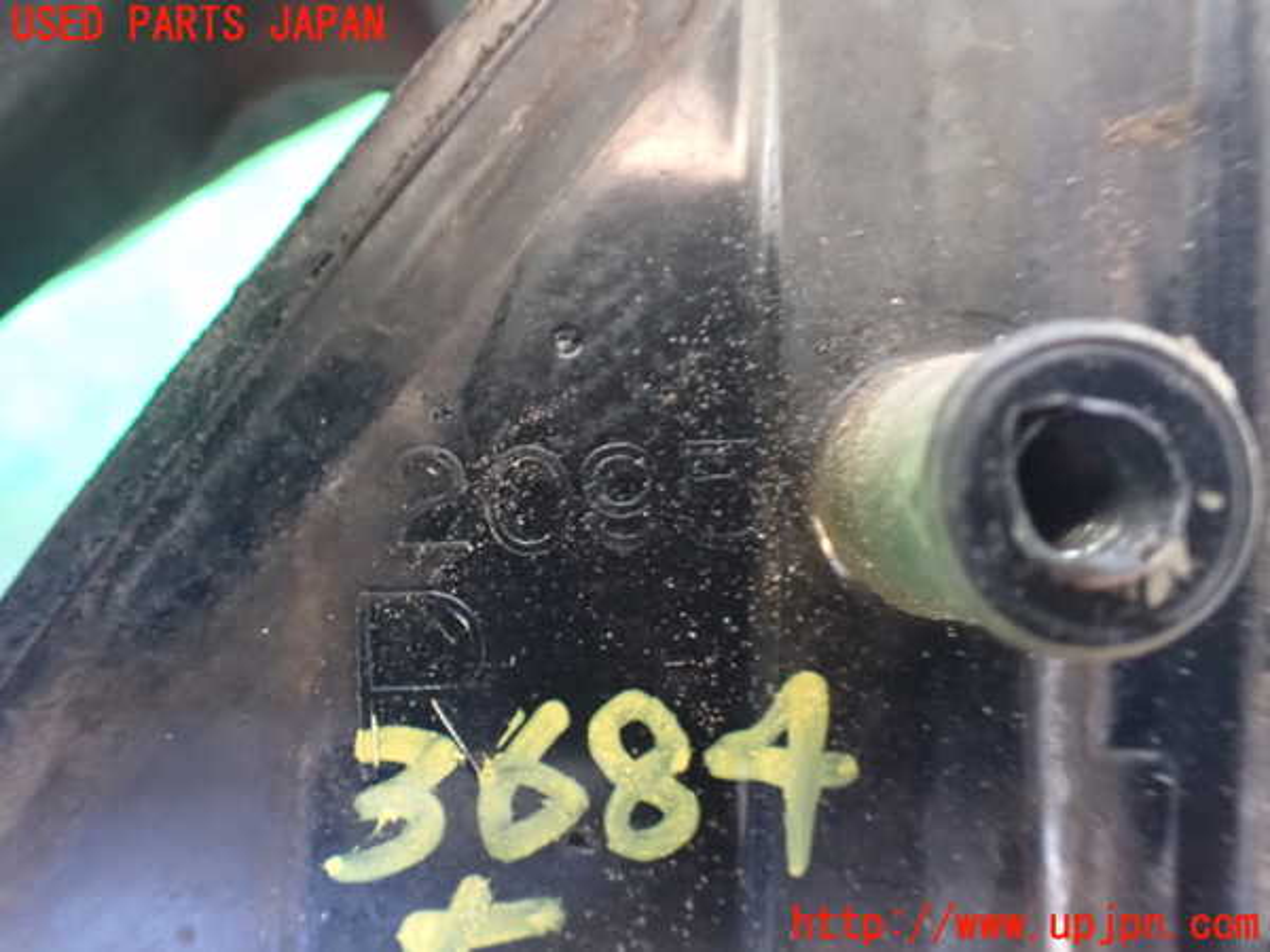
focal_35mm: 30
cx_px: 635
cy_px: 476
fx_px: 1101
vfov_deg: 46.8
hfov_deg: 60.0
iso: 1250
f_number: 2.3
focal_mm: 5.4
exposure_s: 1/30
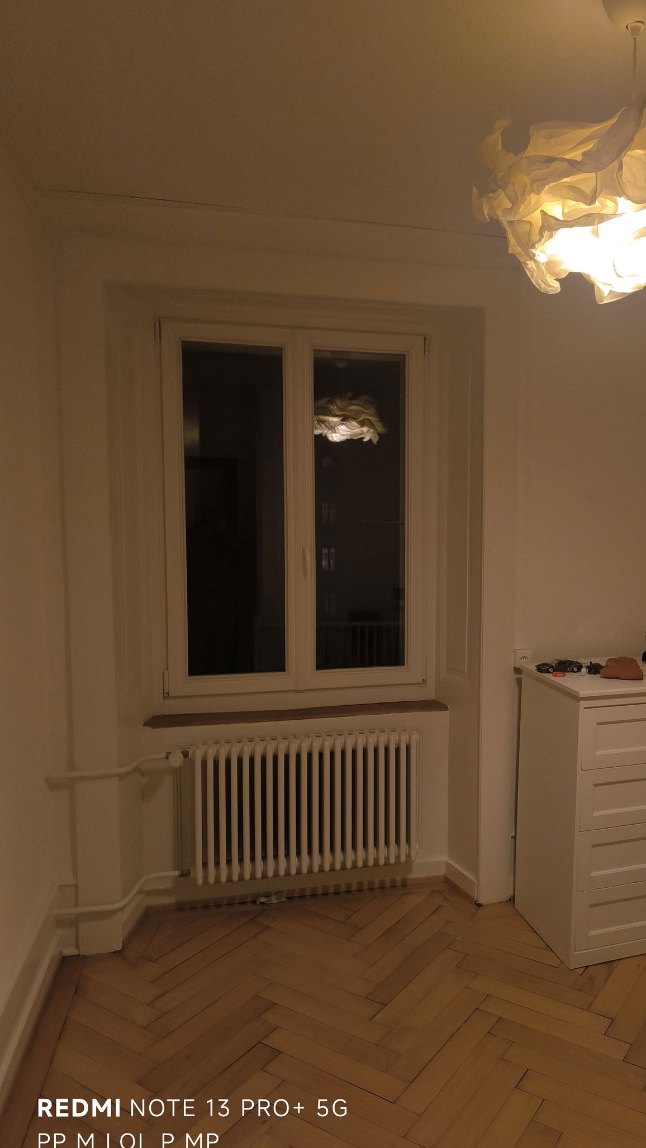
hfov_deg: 43.6
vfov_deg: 71.9
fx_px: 792
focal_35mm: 26
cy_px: 592
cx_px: 445
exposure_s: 1/100
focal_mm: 6.14
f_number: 1.65
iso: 800
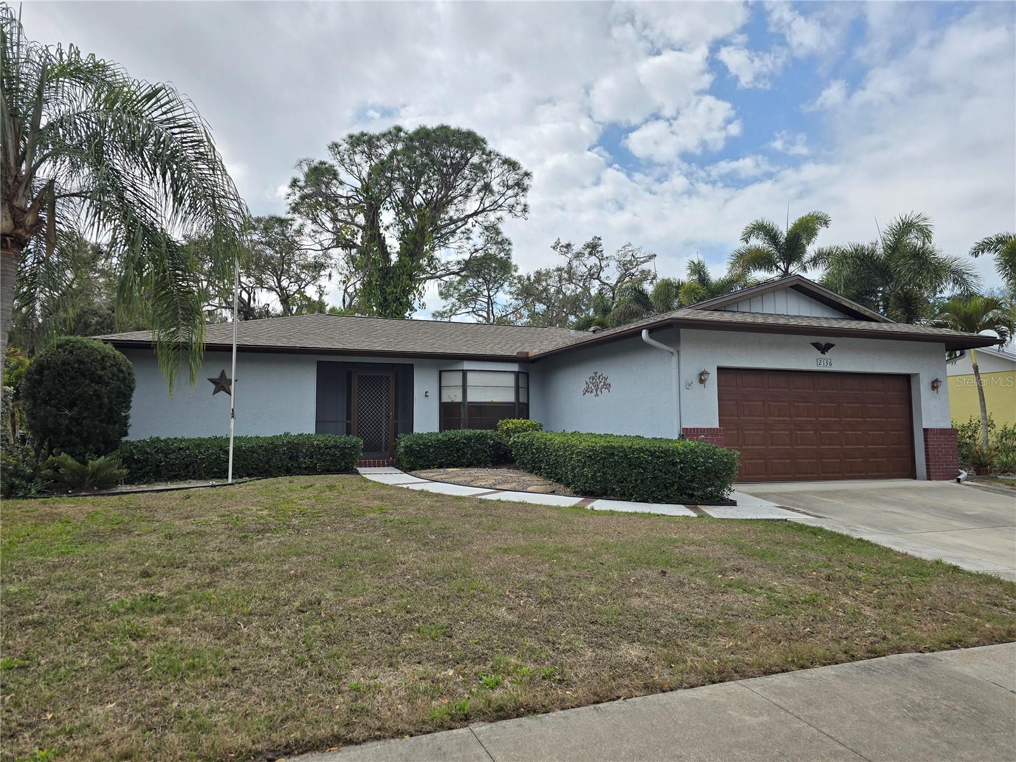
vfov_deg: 58.9
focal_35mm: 23
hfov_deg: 73.9
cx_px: 508
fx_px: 675
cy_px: 381
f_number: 1.7
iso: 12
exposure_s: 1/1005
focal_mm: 6.3
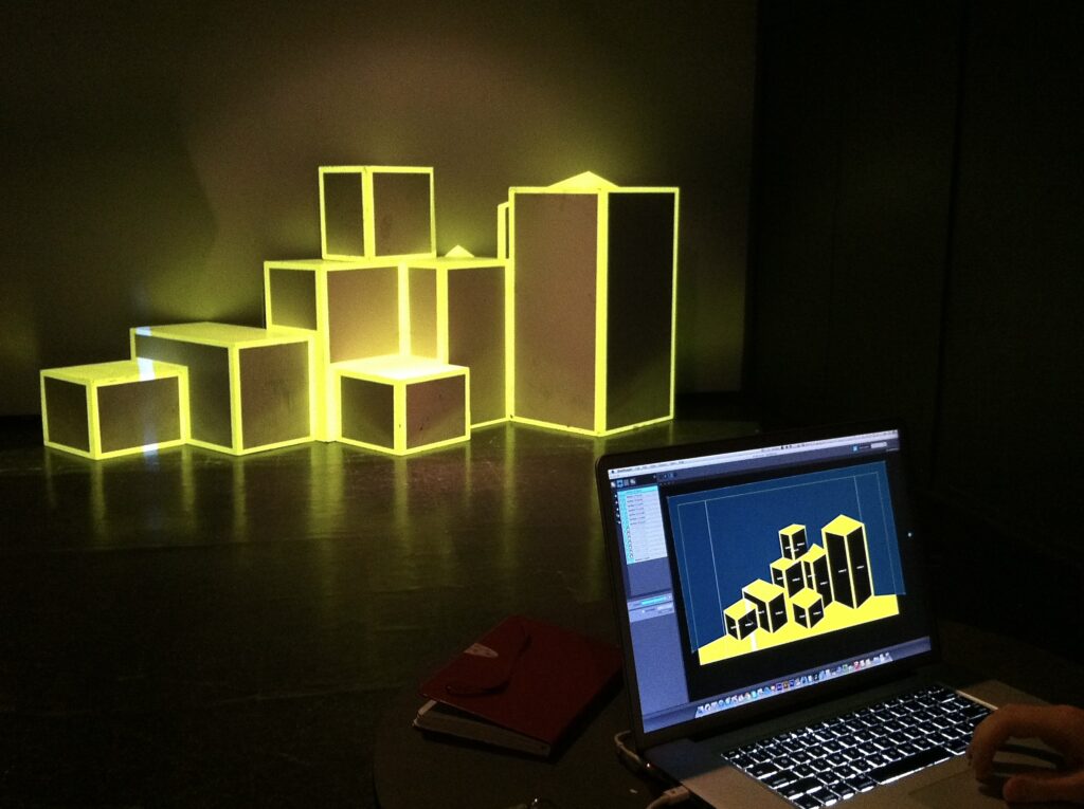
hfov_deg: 52.7
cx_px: 542
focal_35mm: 35
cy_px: 404
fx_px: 1094
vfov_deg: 40.6
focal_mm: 3.85
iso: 400
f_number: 2.8
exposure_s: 1/15
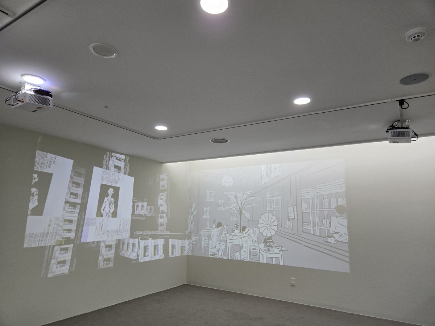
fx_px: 289
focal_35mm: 23
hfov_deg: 73.9
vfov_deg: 58.9
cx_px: 218
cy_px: 163
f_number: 1.8
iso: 100
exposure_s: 1/120
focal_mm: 5.4
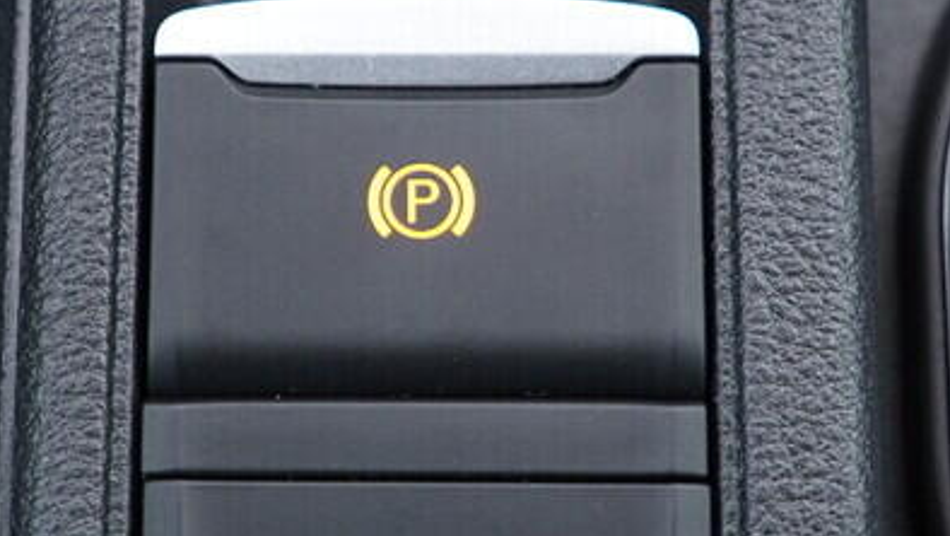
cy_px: 264
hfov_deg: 21.8
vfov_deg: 12.4
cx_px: 415
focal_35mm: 98
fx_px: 2470
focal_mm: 24
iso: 250
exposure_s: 1/40
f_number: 2.8
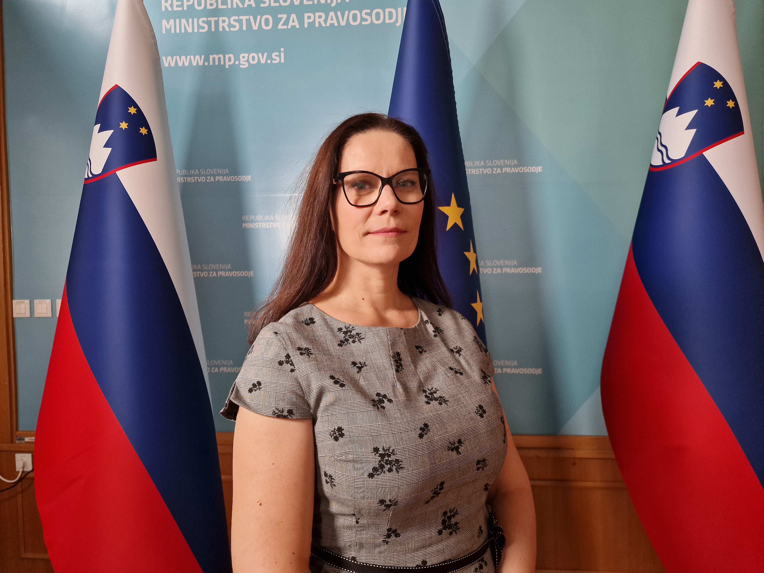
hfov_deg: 73.9
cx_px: 382
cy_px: 286
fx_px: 508
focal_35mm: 23
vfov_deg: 58.9
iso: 200
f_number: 1.8
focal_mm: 6.4
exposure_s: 1/180
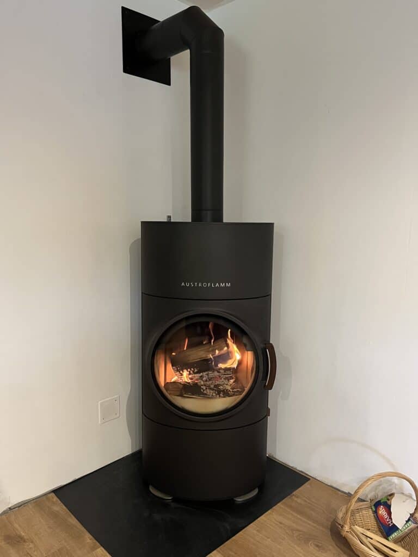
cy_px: 278
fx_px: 419
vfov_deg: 67.3
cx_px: 209
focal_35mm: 26
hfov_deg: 53.1
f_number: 1.6
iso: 500
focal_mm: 5.1
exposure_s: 1/51
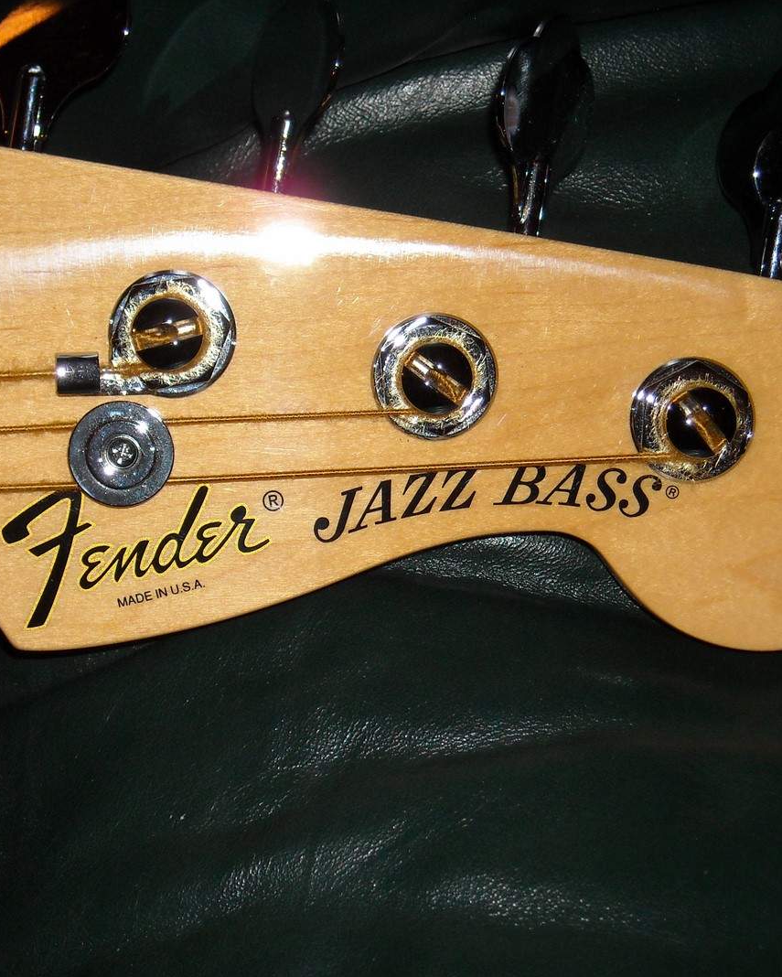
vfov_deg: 19.2
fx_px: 2892
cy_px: 492
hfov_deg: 15.4
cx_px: 330
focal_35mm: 100
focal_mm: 12.3
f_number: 3.9
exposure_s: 1/125
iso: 200
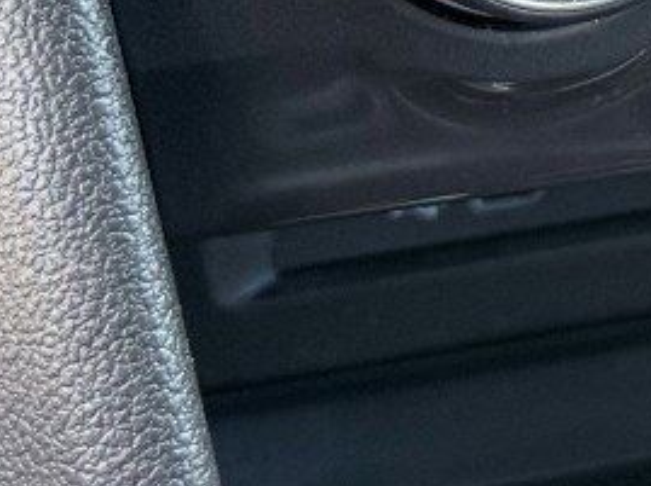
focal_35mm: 183
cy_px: -433
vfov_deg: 7.8
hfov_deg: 10.5
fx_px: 3437
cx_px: 975
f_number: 1.78
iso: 200
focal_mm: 6.76
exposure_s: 1/84
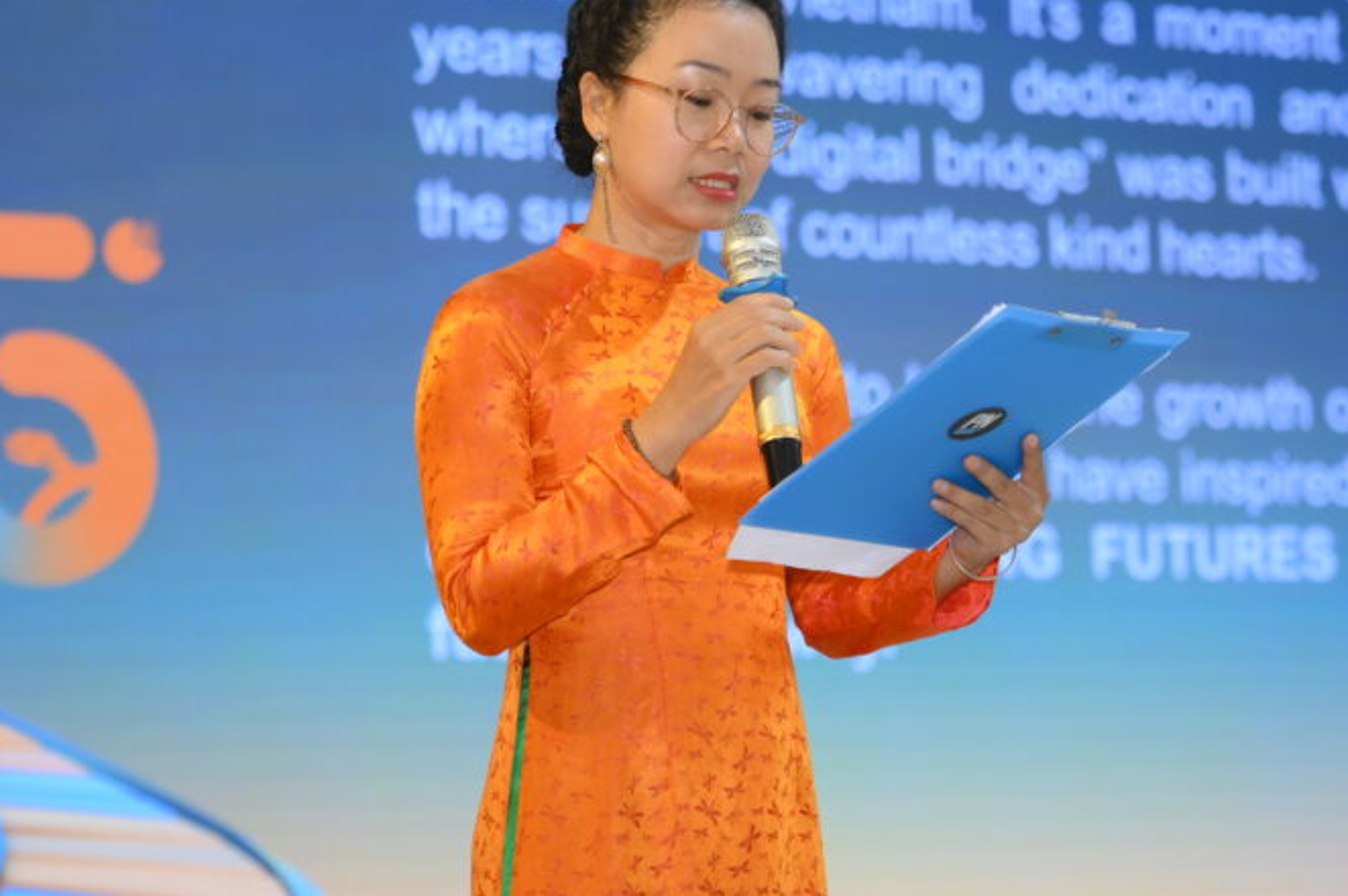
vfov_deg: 11.8
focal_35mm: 116
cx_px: 700
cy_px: 376
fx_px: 4339
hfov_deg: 17.7
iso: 1000
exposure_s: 1/250
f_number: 2.8
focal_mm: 75
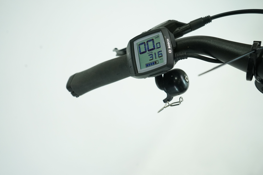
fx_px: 226
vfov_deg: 42.3
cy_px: 88
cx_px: 132
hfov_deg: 60.3
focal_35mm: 31
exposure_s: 1/200
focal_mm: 31
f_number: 6.3
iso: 2500
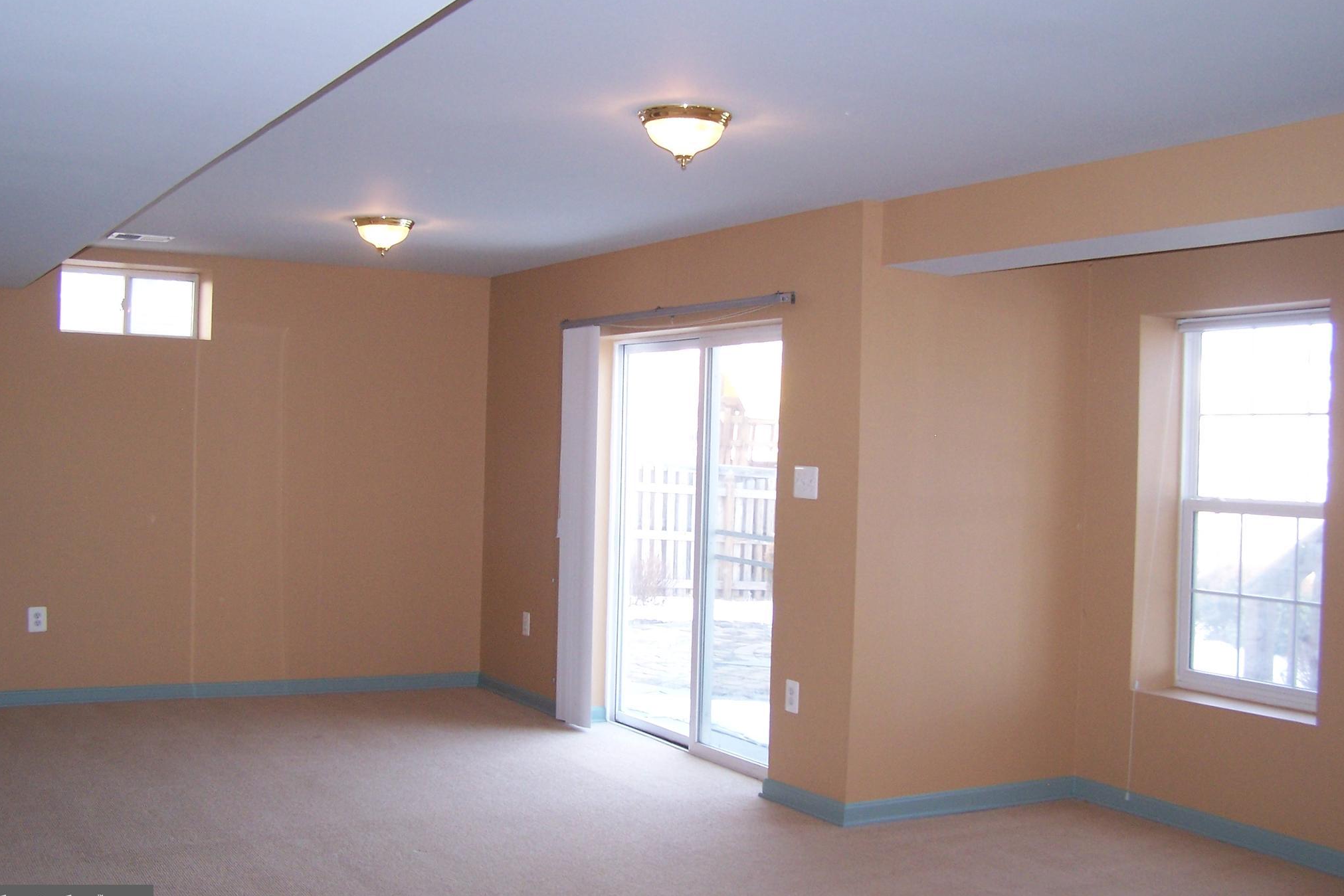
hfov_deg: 48.5
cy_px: 429
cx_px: 667
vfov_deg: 33.4
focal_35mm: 40
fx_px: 1493
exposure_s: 1/80
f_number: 2.8
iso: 140
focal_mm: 6.3
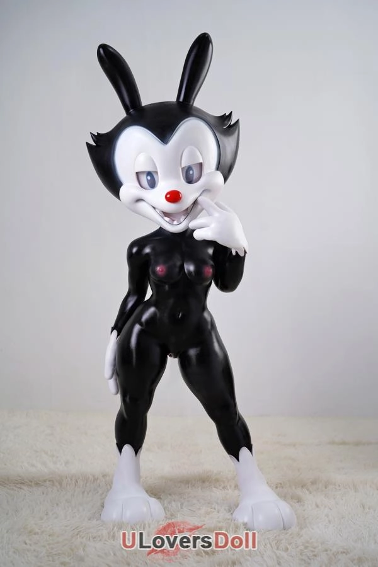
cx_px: 189
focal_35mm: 39
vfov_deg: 49.6
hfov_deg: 34.2
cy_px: 284
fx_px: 614
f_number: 4.5
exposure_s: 1/100
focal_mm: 39
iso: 80
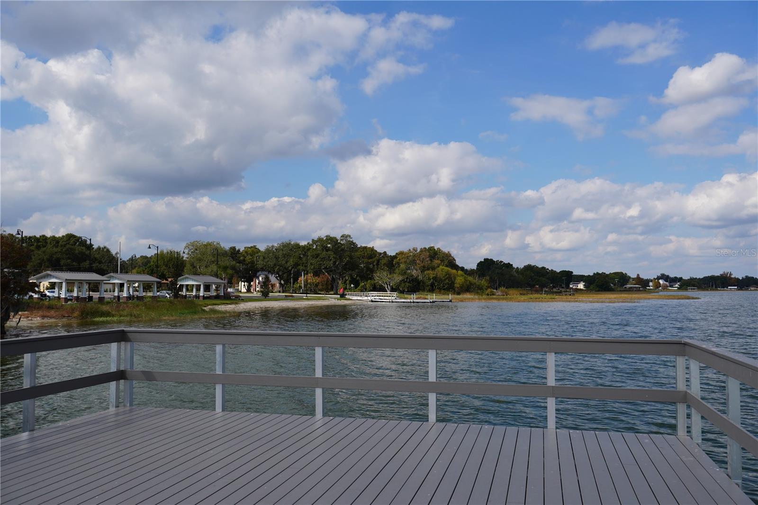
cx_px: 379
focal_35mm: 29
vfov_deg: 44.6
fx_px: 616
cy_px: 252
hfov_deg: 63.2
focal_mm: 19.5
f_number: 5
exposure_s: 1/1000
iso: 100
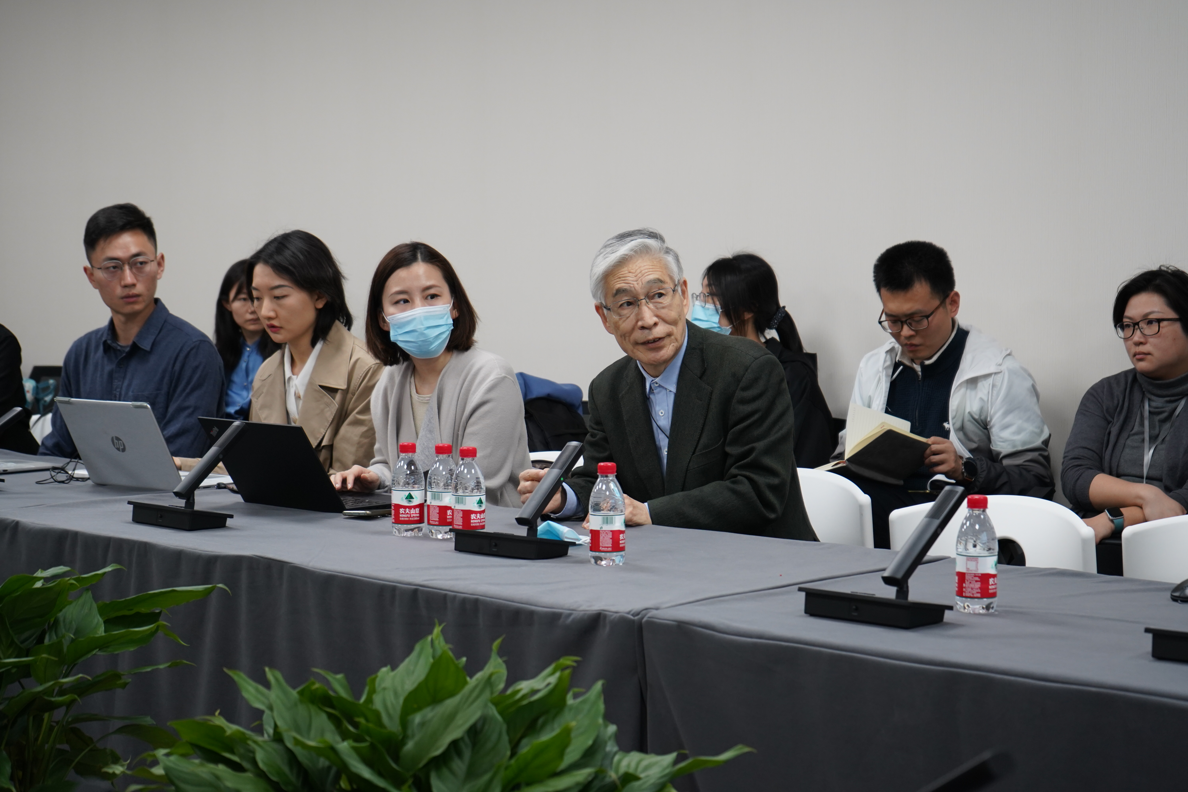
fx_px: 2310
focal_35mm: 70
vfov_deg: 19.5
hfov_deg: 28.8
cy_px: 396
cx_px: 594
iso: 1000
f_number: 5.6
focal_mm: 70
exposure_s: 1/80
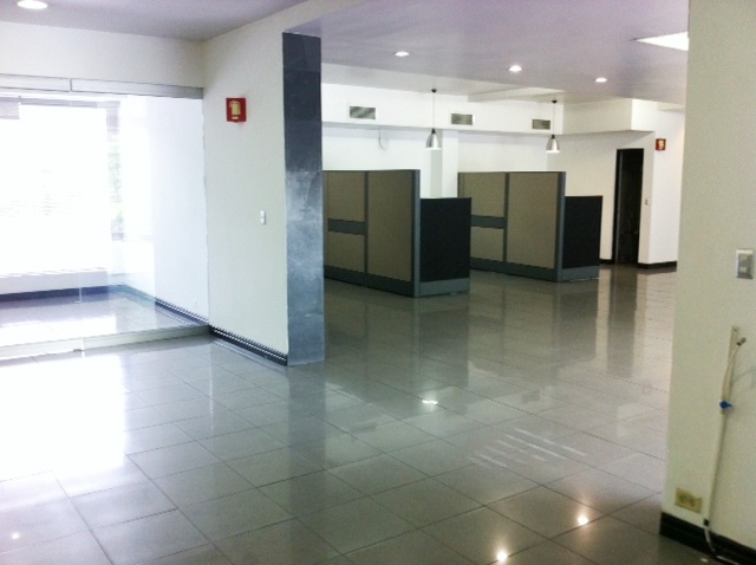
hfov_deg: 52.7
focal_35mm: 35
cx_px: 378
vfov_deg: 40.6
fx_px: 763
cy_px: 282
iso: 125
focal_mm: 3.85
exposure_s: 1/17
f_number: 2.8
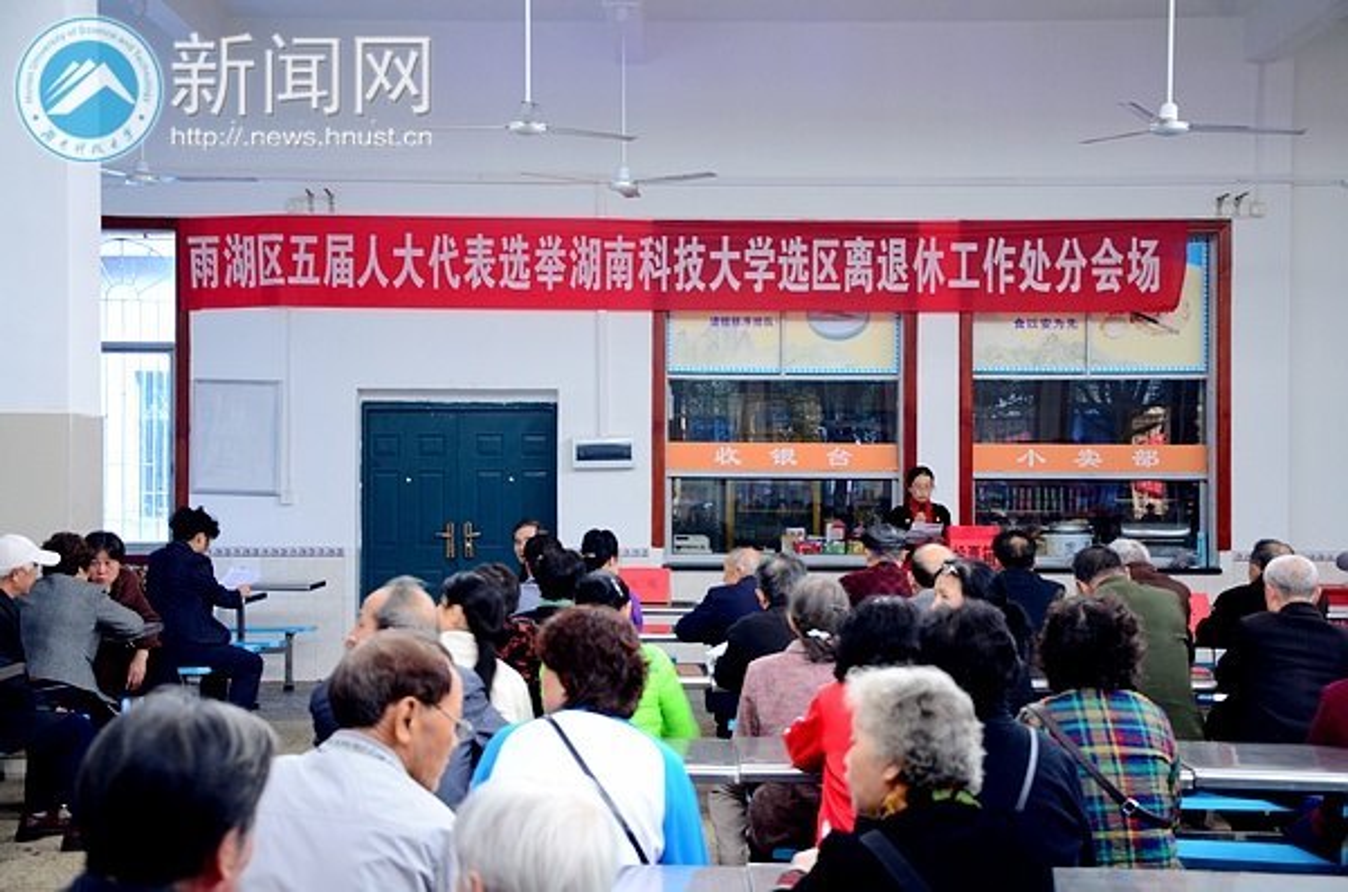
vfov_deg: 25.6
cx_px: 674
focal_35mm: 52
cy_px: 446
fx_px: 1961
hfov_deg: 37.9
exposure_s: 1/20
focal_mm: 35
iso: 800
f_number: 4.5
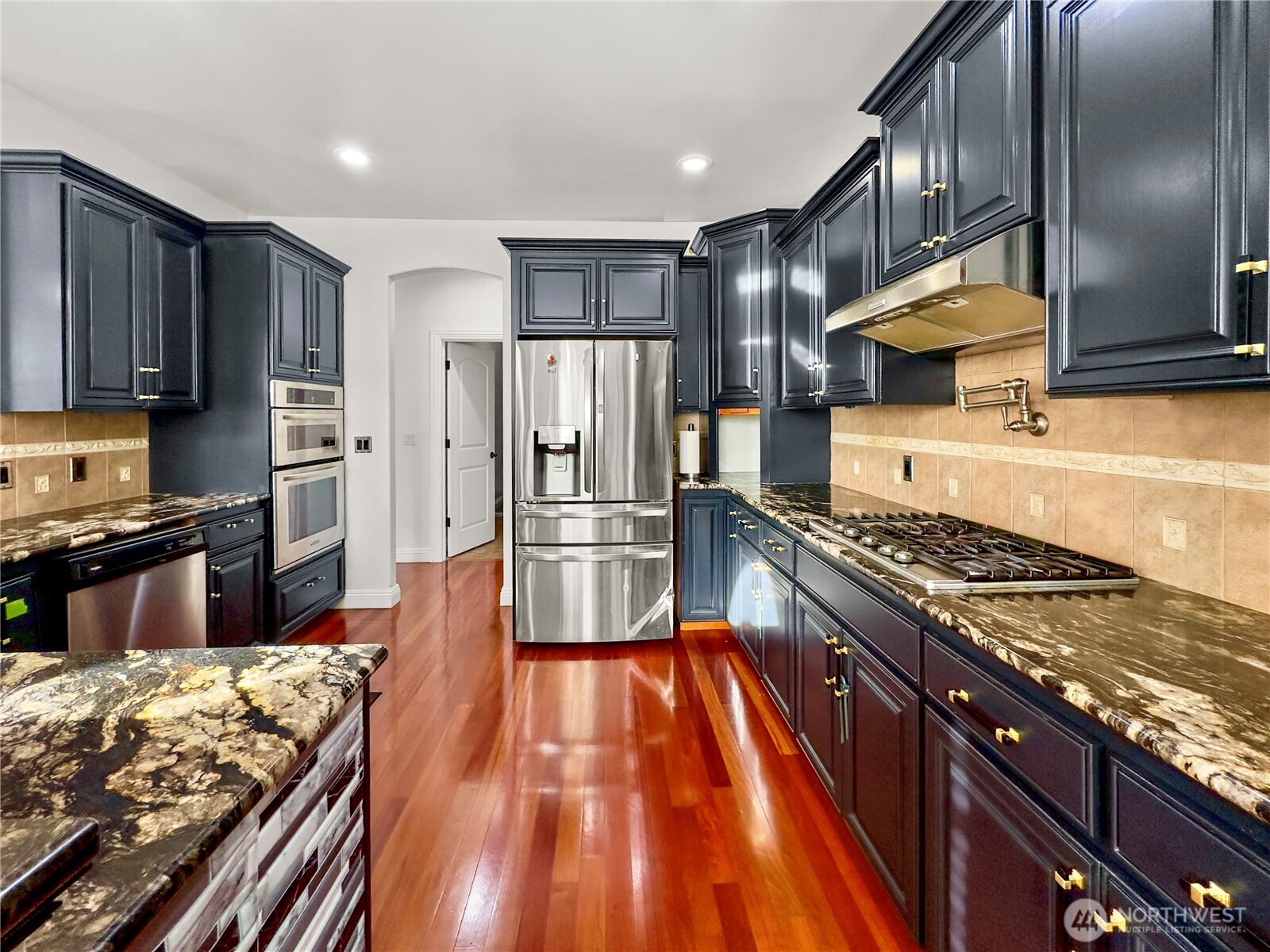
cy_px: 476
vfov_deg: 85.7
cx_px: 635
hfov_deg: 102.1
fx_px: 514
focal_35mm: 14
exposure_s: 1/60
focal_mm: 2.22
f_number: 2.2
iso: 160
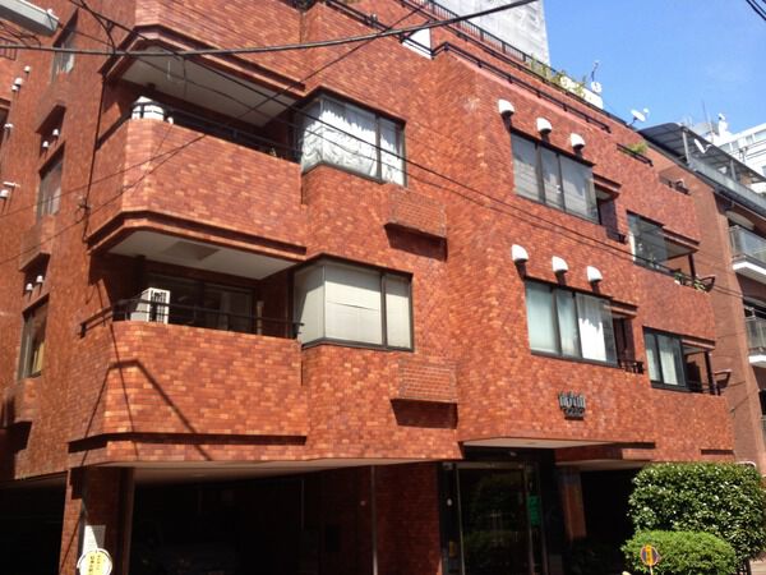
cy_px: 288
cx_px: 383
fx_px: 774
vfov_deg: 40.7
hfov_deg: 52.6
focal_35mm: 35
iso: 50
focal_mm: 4.28
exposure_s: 1/690
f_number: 2.4
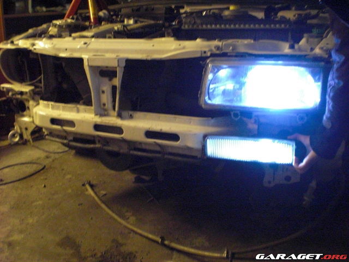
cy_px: 131
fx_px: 383
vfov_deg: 37.7
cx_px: 174
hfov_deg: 49.0
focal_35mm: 38
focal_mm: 6.3
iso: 800
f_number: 3.1
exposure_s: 1/8
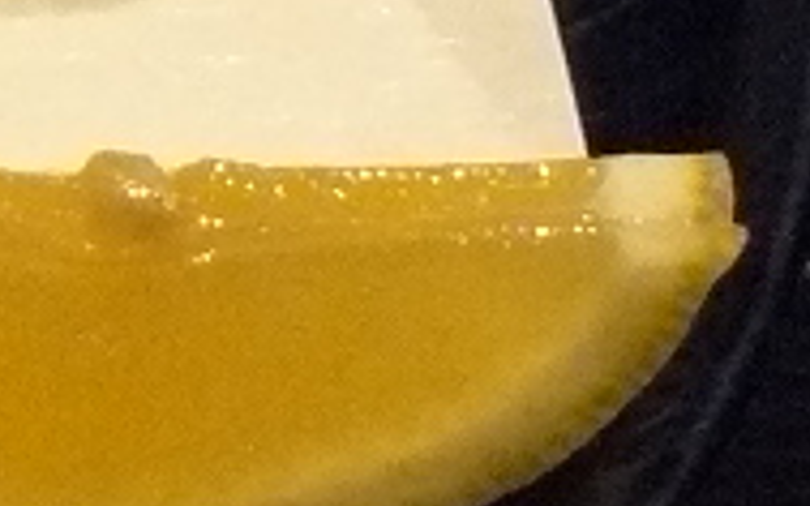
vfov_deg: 5.0
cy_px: -497
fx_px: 5694
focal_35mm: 258
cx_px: -1007
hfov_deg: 7.7
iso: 400
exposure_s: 1/30
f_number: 2.8
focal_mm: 6
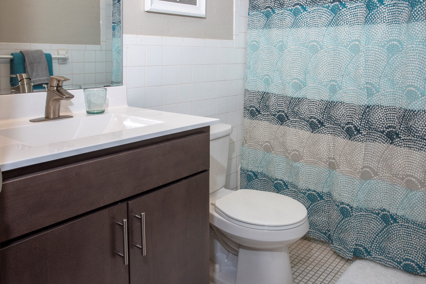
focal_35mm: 30
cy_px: 142
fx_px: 355
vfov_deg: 43.6
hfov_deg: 61.9
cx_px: 213
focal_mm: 30
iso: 800
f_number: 13
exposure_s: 1/50
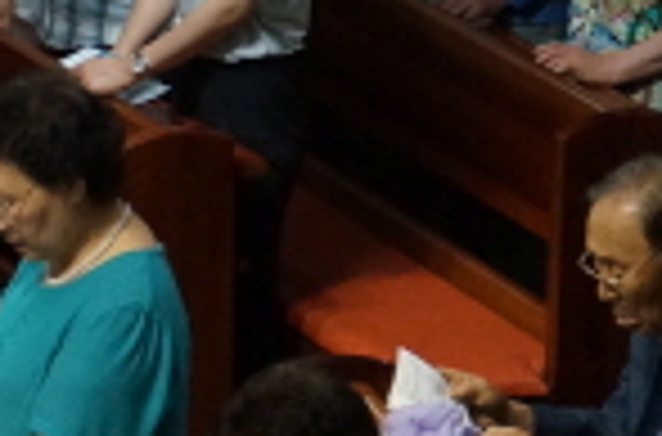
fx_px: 5866
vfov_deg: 4.3
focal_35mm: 320
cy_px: 465
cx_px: -36
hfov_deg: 6.4
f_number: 5
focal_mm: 45
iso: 2500
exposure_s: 1/80
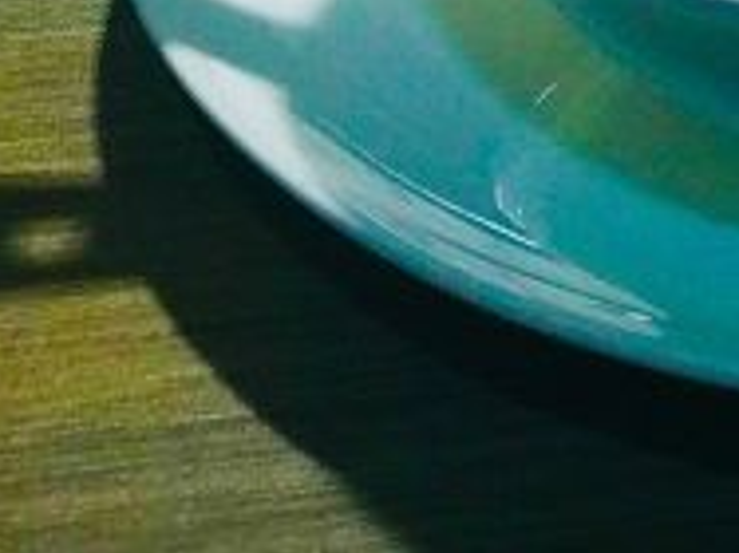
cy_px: -429
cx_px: 960
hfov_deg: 9.1
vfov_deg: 6.8
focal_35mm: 213
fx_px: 4544
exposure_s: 1/100
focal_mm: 6.6
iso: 80
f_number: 2.8
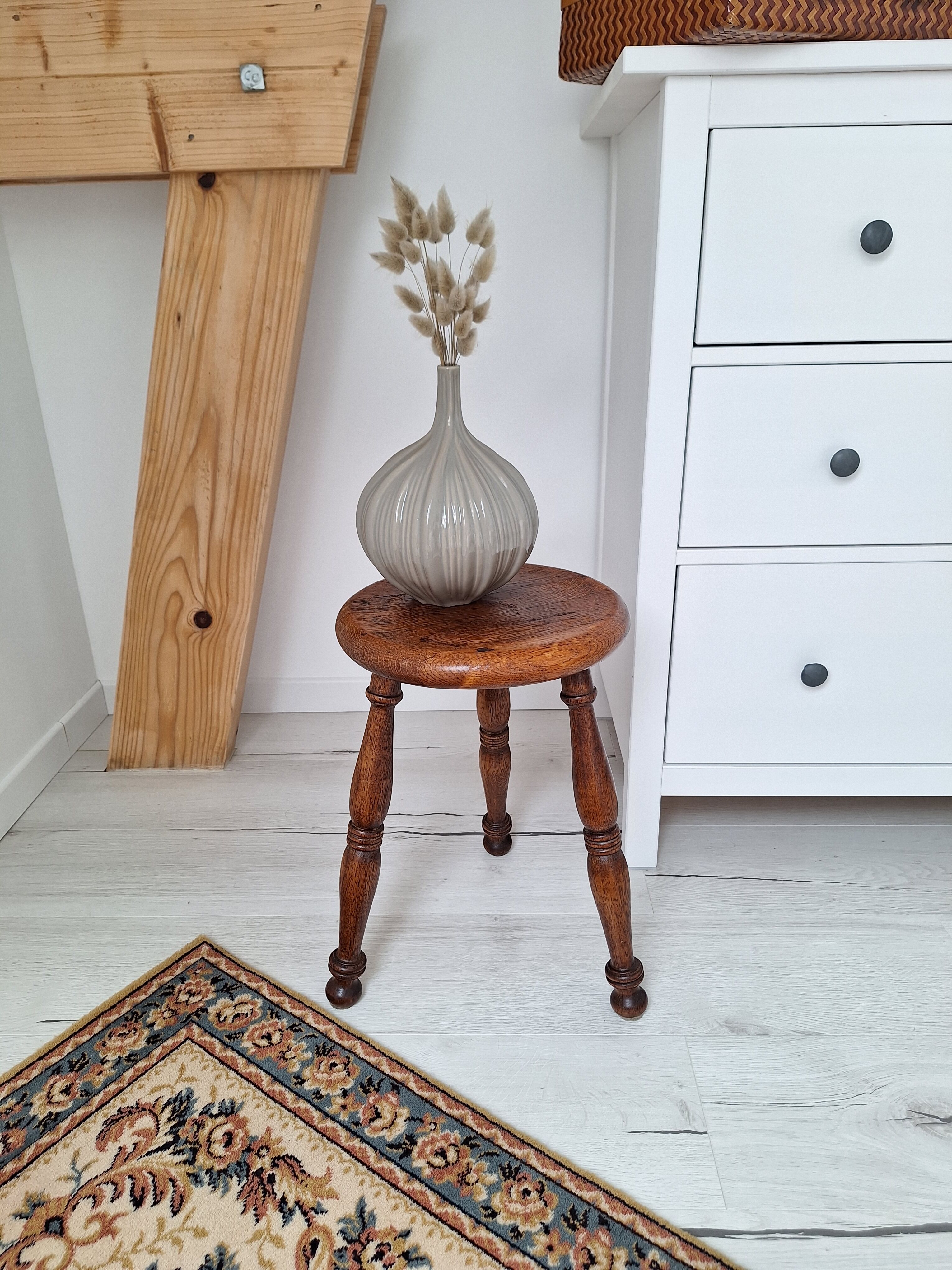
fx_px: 843
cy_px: 635
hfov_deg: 58.9
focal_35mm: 23
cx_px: 476
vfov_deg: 73.9
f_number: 1.8
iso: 40
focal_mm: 5.54
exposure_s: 1/50
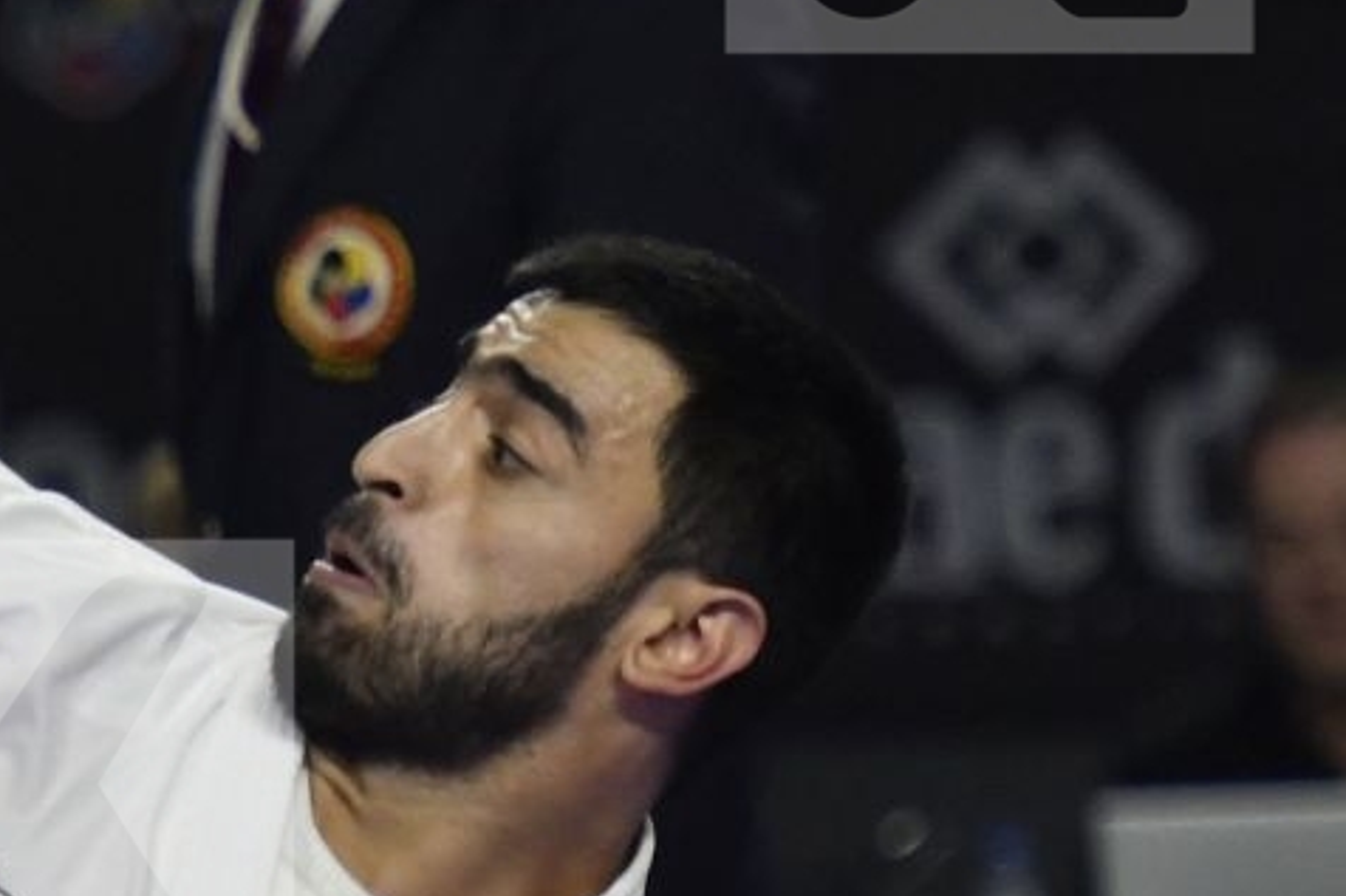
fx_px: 42419
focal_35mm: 1135
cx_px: -927
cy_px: 797
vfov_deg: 1.2
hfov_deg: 1.8
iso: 1250
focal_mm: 200
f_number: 4
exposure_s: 1/800
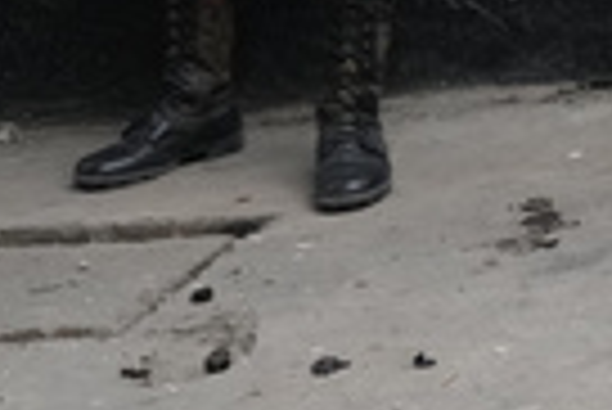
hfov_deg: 7.0
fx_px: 4493
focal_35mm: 264
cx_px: 1773
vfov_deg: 5.0
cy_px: -656
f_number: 3.5
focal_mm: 35
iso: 1000
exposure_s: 1/640
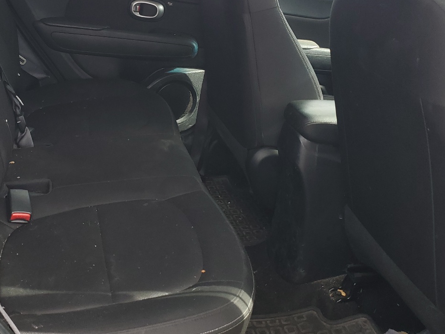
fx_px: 566
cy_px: 102
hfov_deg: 42.4
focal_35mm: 44
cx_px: 148
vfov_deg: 32.5
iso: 50
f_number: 1.5
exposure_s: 1/256
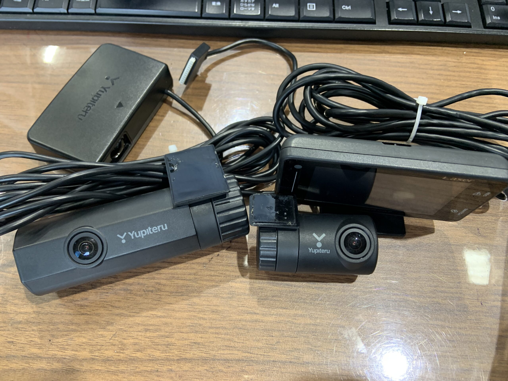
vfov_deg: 53.1
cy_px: 190
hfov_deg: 67.3
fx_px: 382
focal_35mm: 26
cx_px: 254
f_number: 1.8
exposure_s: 1/60
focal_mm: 4.25
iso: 250
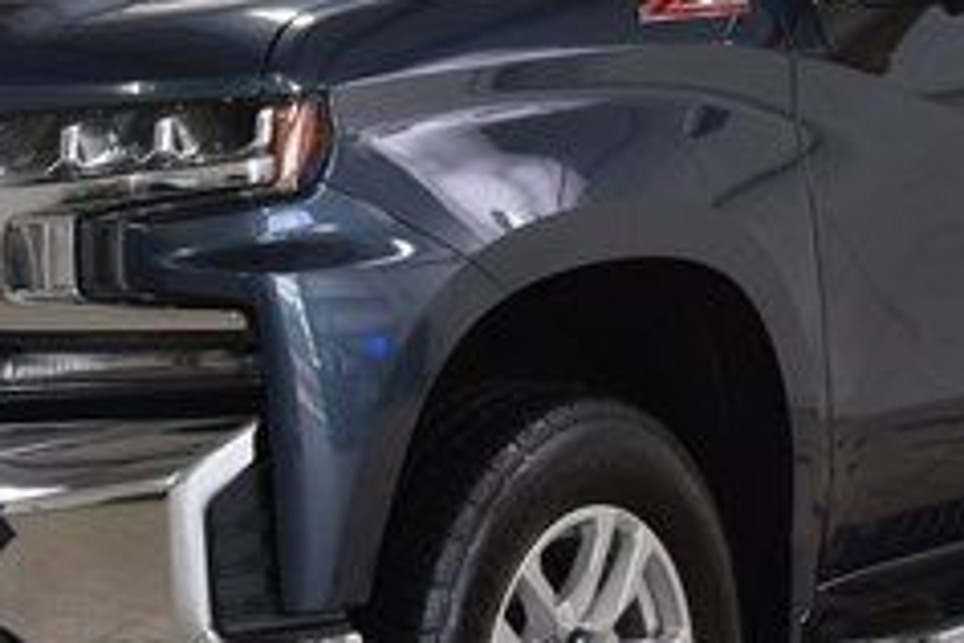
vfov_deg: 9.4
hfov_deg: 14.1
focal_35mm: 146
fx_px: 3909
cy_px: 197
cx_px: 480
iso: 400
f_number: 6.3
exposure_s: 1/15
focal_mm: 36
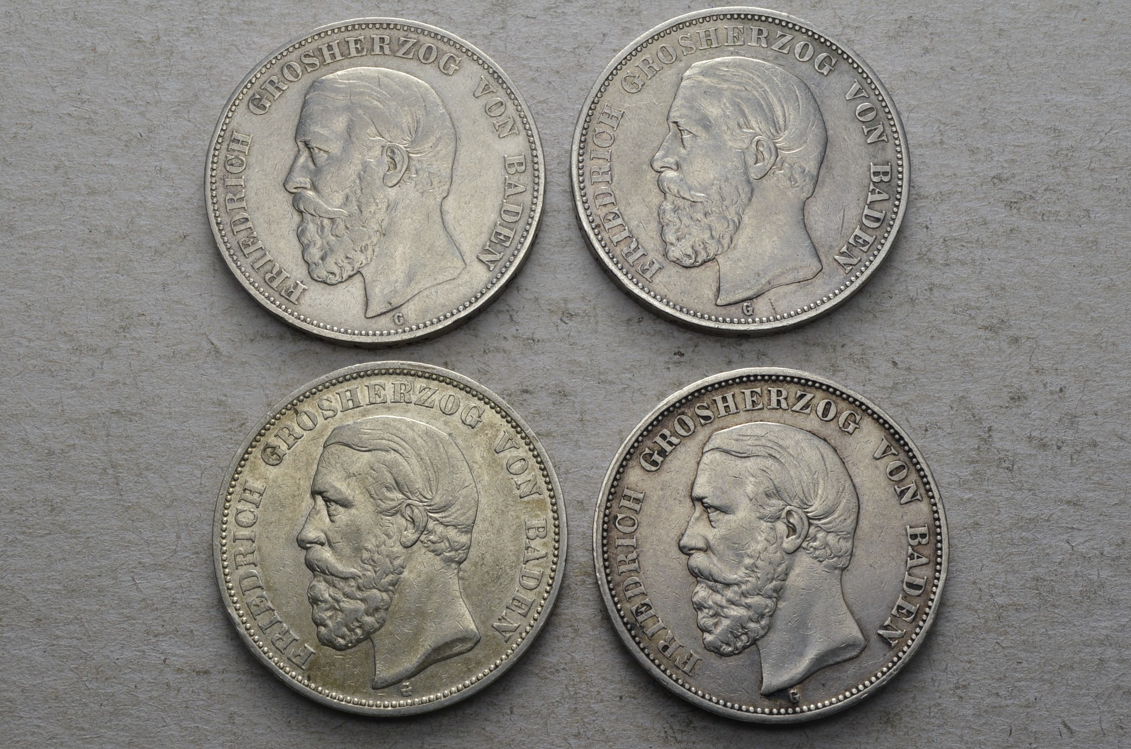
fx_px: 1693
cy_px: 374
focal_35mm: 54
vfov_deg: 25.0
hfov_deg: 36.9
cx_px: 566
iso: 400
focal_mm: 36
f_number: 14
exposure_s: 1/250
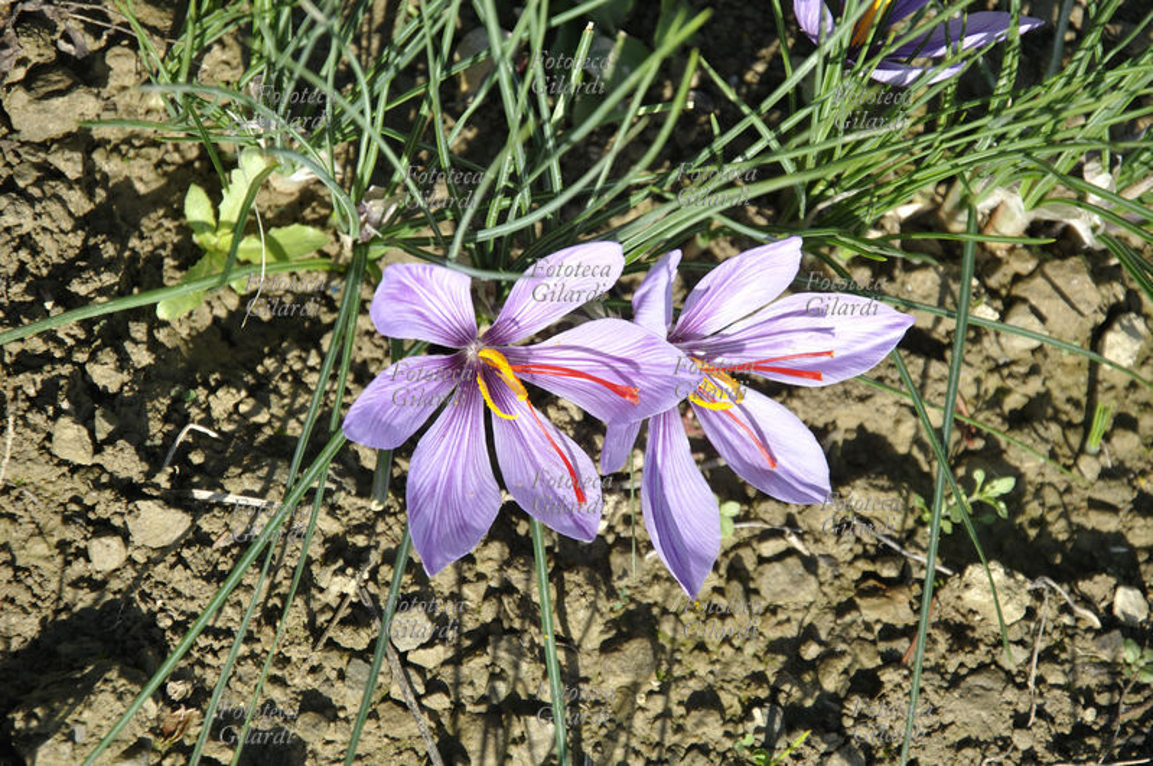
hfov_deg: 13.1
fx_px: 5039
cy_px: 383
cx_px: 576
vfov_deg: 8.7
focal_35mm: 158
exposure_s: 1/400
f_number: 8
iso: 200
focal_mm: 105
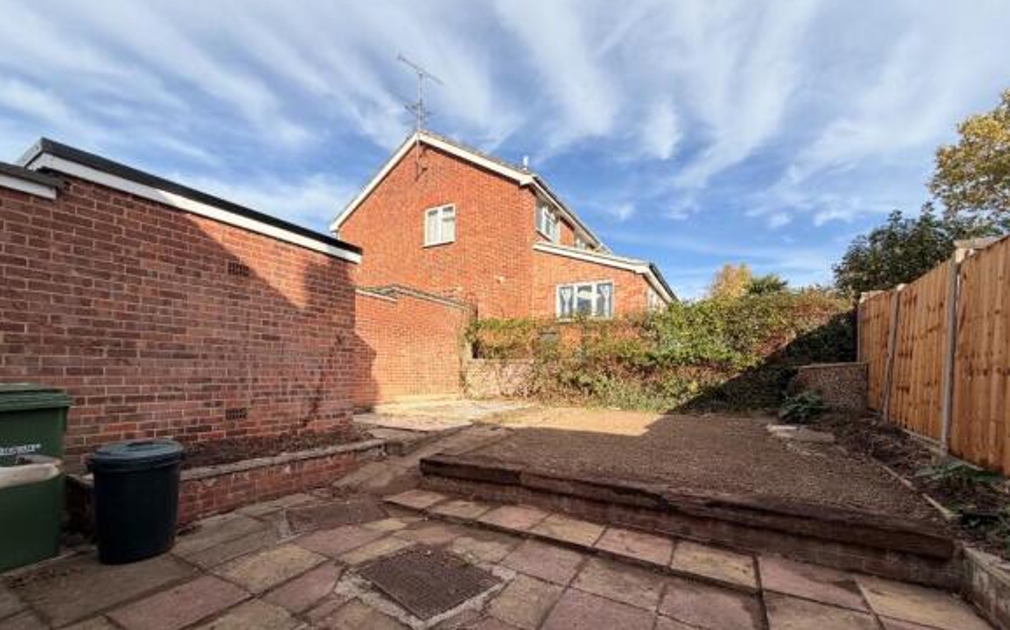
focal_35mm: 15
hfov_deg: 101.5
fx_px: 413
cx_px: 507
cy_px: 372
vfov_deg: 74.1
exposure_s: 1/770
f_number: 2.2
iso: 32
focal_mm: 2.22
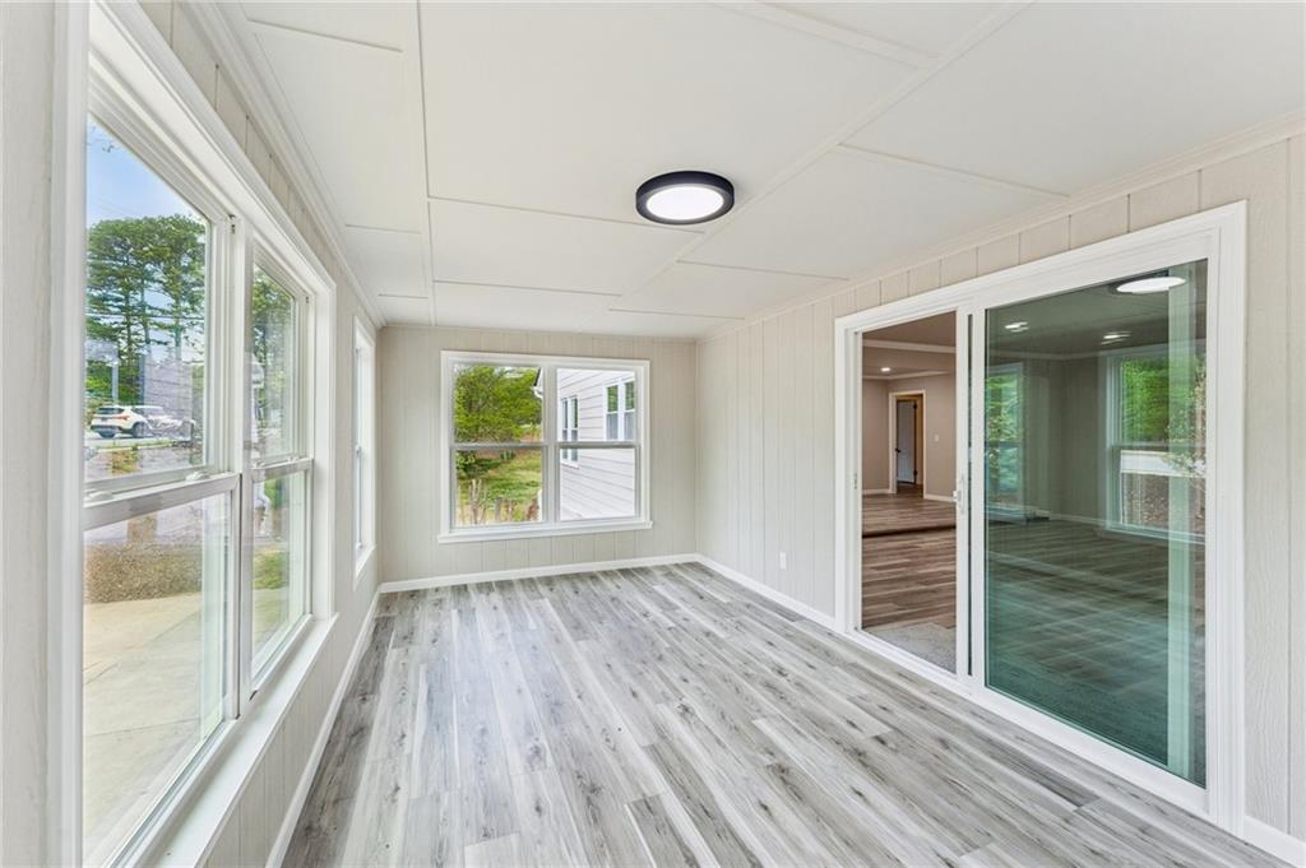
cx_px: 653
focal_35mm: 14
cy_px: 434
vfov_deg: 81.1
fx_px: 507
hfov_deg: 104.3
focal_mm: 14
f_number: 8
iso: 320
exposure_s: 1/50
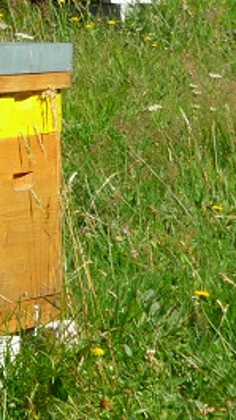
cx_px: -296
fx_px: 4106
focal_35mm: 369
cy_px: -43
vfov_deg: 5.8
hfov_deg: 3.3
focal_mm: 19.1
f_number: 4.7
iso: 100
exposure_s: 1/400
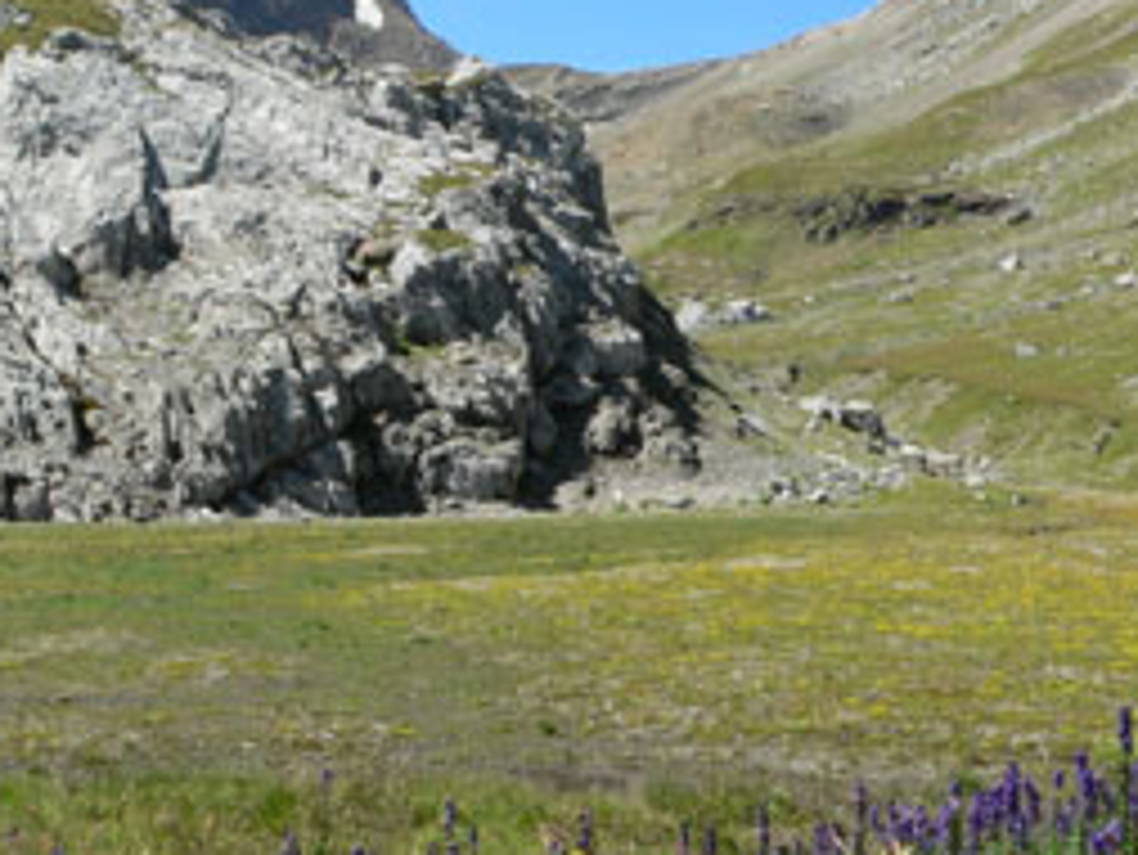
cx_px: 882
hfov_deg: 29.7
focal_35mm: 64
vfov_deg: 22.9
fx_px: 2105
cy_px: 378
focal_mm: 6
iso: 100
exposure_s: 1/200
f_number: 8
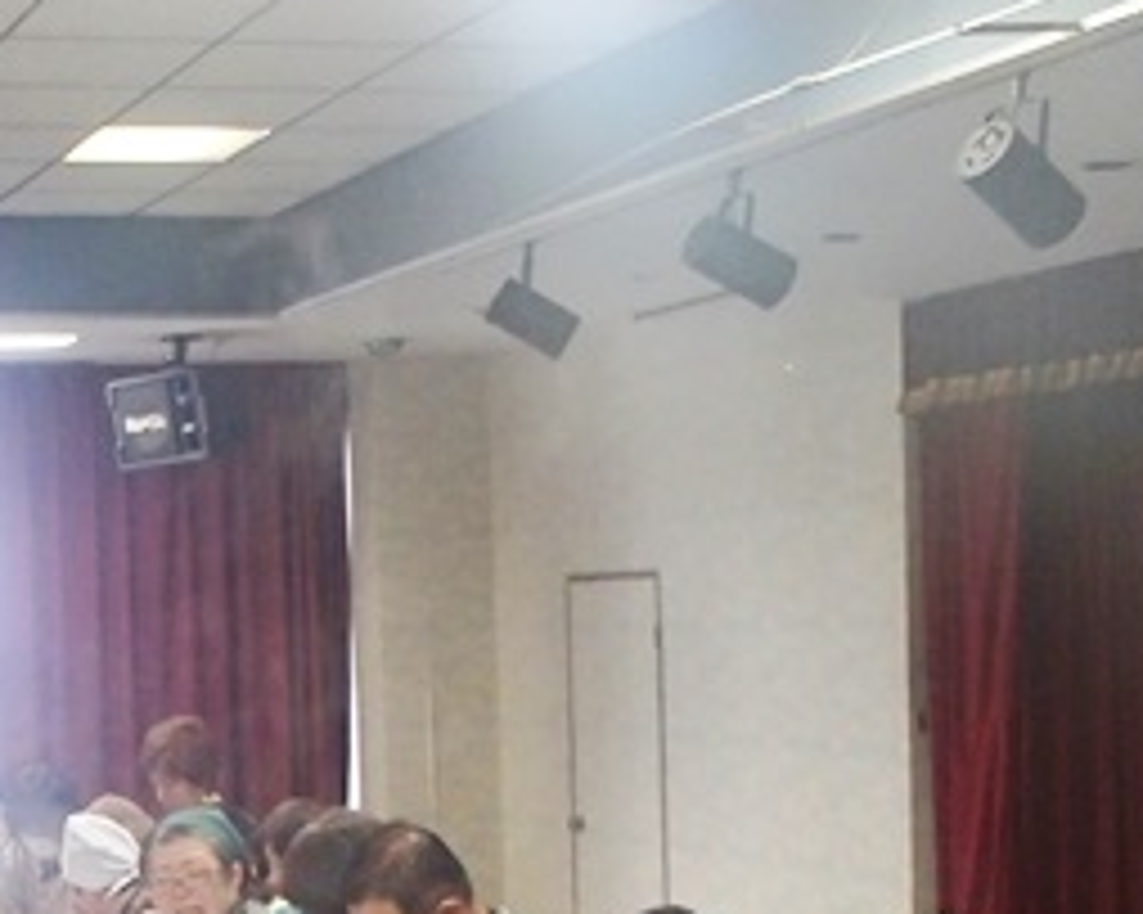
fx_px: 2469
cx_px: 104
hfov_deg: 25.2
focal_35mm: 73
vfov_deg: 20.6
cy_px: 772
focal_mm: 6.83
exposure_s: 1/40
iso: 500
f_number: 4.6
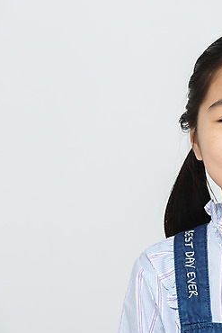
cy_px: 164
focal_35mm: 324
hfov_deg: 4.2
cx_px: 265
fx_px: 2994
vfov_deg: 6.4
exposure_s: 1/125
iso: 100
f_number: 14
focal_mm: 200
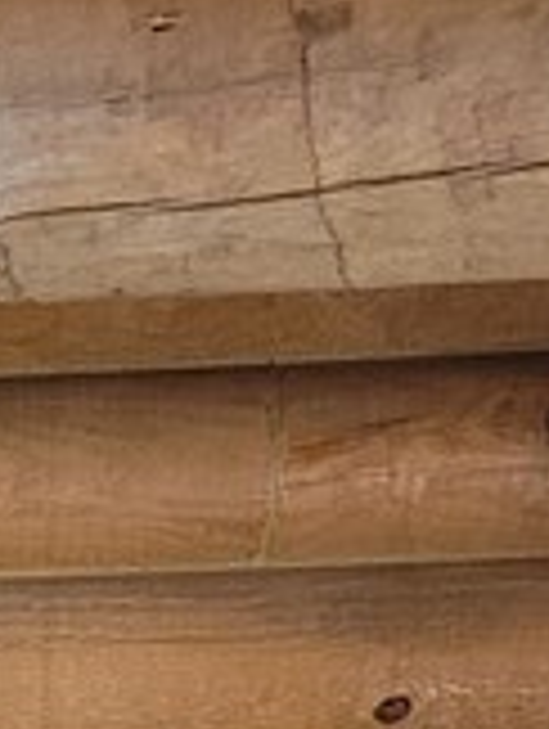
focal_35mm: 164
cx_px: -706
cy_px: 1778
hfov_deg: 8.4
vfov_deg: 10.3
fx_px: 3459
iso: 320
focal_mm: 5.4
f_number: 1.8
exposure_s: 1/40
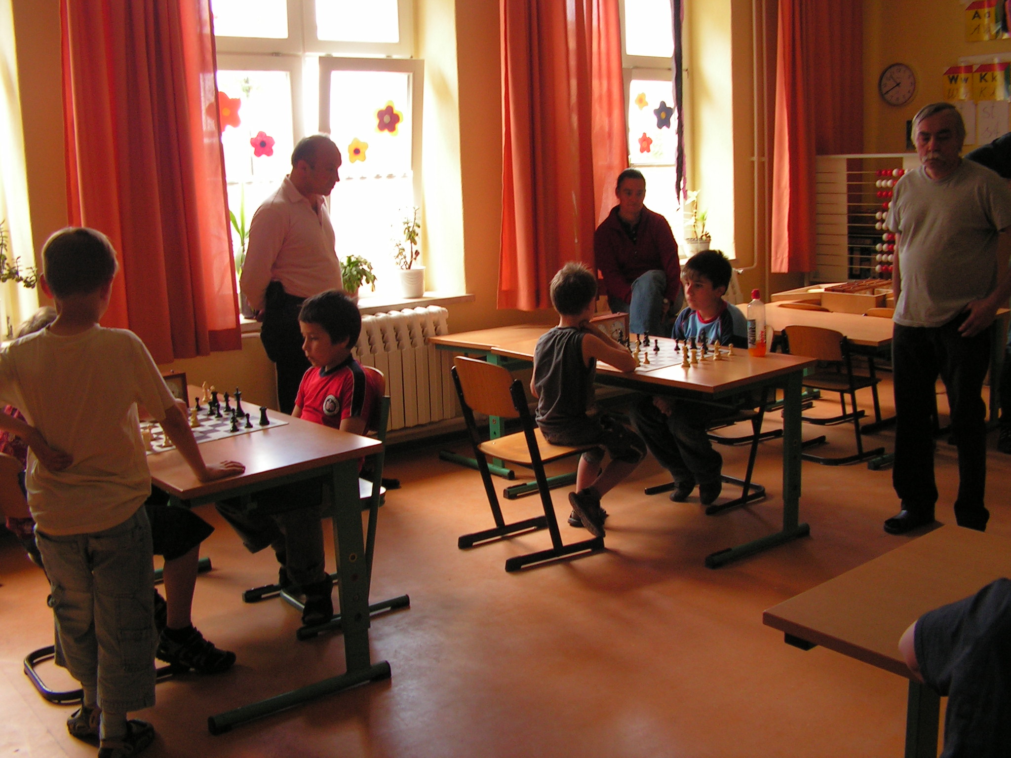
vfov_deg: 39.7
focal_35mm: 36
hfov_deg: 51.4
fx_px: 1051
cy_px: 379
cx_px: 506
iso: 100
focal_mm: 6
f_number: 3.2
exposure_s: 1/40
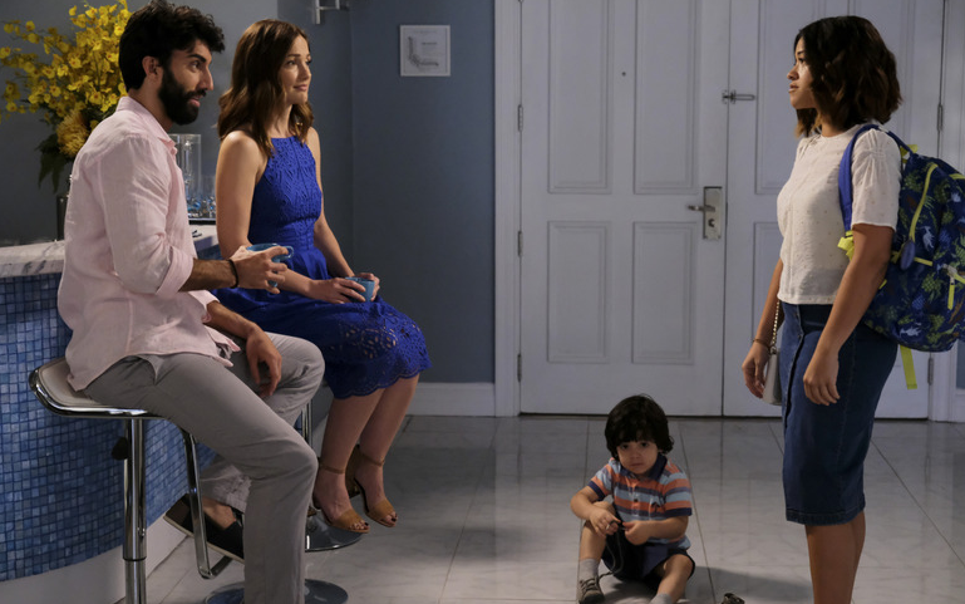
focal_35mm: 62
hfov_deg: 33.0
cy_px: 320
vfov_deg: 21.0
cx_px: 483
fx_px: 1631
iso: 3200
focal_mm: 40.1
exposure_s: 1/125
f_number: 2.8
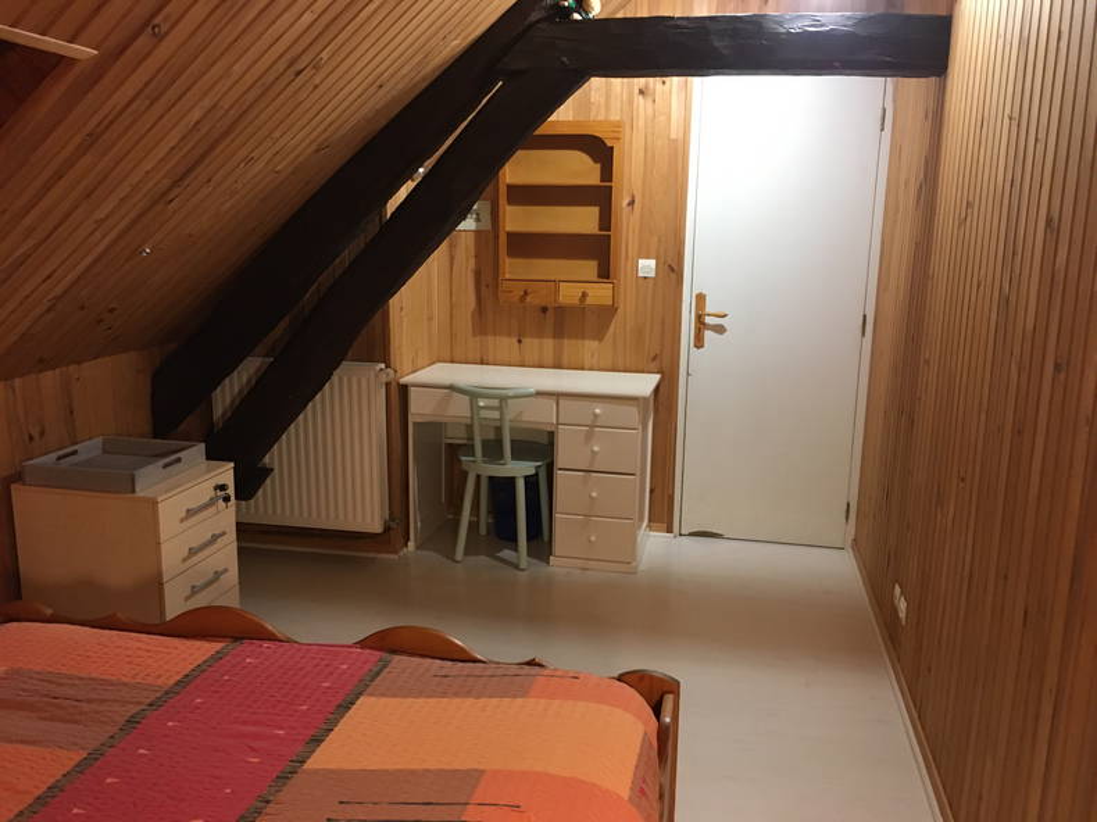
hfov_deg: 61.7
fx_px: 919
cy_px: 411
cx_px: 548
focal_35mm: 29
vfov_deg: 48.2
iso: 200
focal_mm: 4.15
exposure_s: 1/25
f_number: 2.2
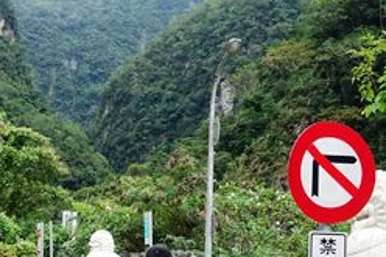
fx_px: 814
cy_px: 192
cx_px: 92
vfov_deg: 17.8
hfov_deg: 26.3
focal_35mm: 76
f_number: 4
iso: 125
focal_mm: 10.51
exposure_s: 1/160
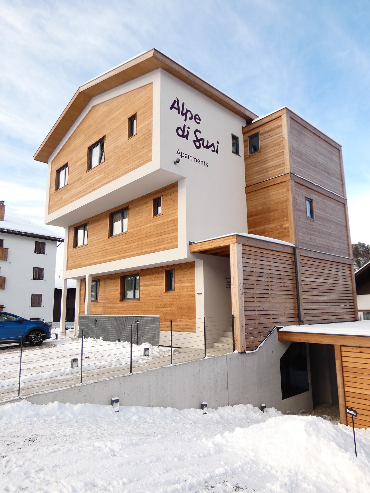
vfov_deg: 73.9
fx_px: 328
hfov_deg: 58.9
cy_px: 246
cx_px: 185
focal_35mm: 23
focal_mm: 4.1
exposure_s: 1/320
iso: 80
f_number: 3
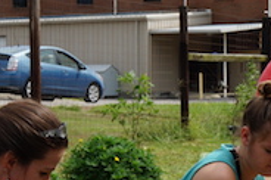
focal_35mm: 137
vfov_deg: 10.0
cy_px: 113
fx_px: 1030
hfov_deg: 14.8
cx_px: 247
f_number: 16
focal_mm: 28
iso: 125
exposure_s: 1/125
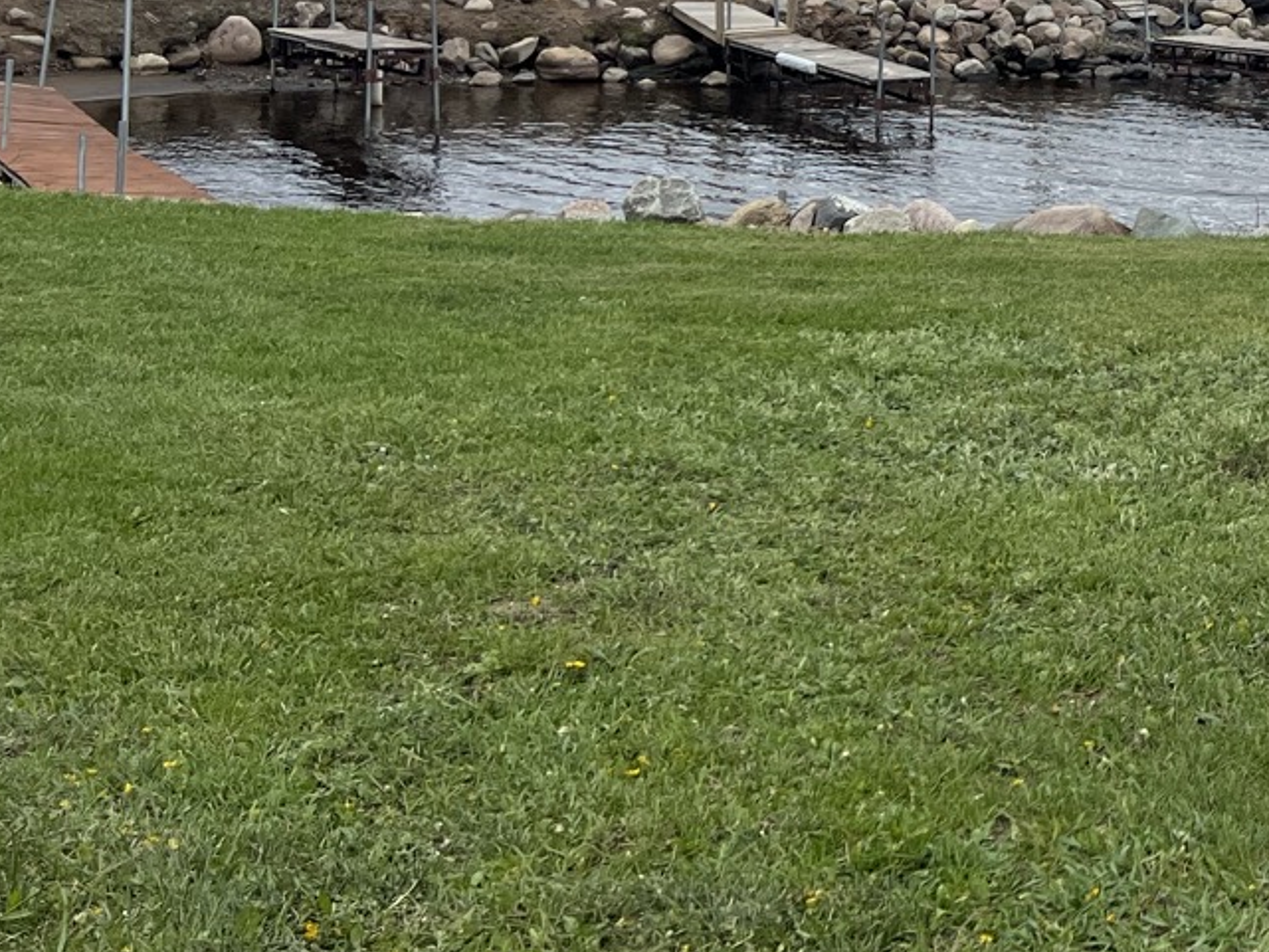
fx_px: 2677
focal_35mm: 73
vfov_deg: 19.7
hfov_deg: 23.7
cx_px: 1629
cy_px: 65
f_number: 1.5
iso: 50
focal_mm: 5.7
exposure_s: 1/4630
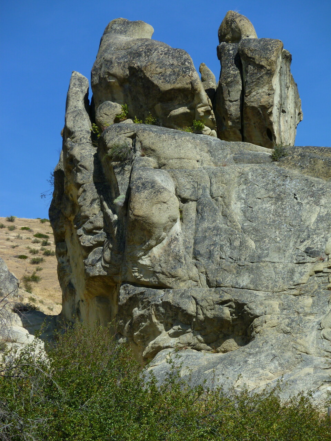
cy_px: 220
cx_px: 166
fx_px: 1543
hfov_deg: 12.2
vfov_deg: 16.3
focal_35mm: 121
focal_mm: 21.7
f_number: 5.4
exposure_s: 1/320
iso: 80
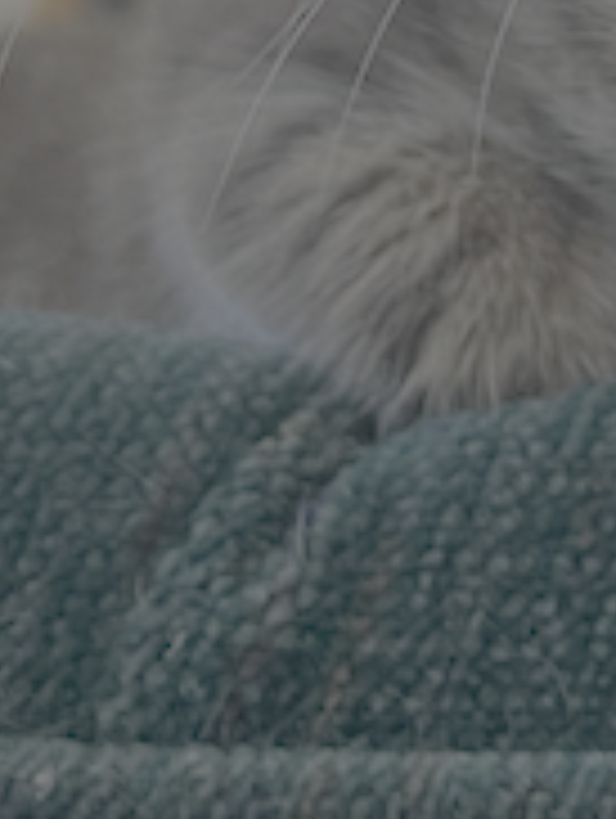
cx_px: 1016
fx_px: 2699
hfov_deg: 12.2
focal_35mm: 114
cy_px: -396
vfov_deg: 15.9
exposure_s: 1/60
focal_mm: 4.2
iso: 160
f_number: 1.6
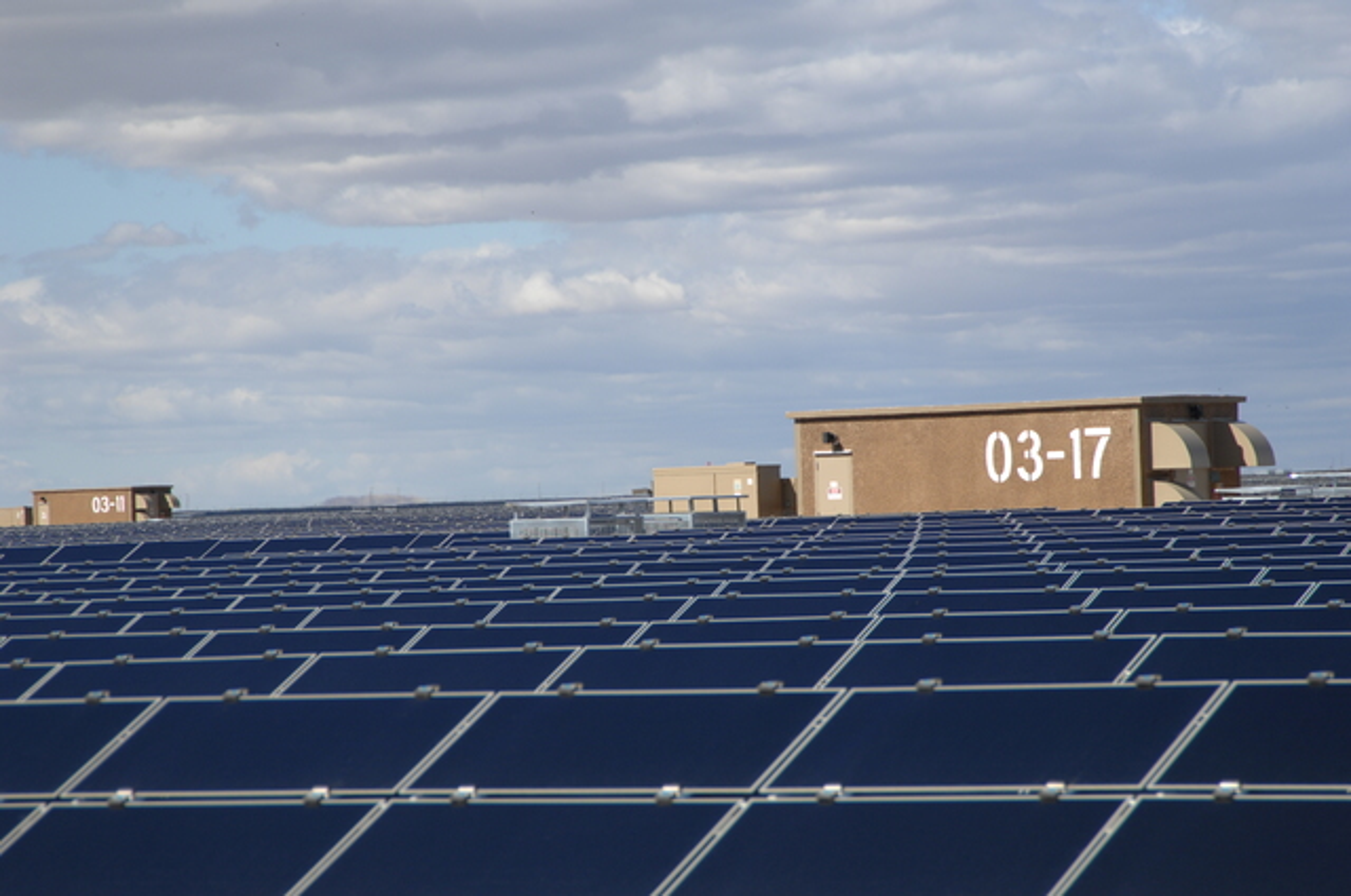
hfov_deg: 12.5
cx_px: 676
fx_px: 6184
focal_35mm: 165
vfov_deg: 8.3
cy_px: 448
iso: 200
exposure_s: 1/1000
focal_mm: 110
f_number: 5.6
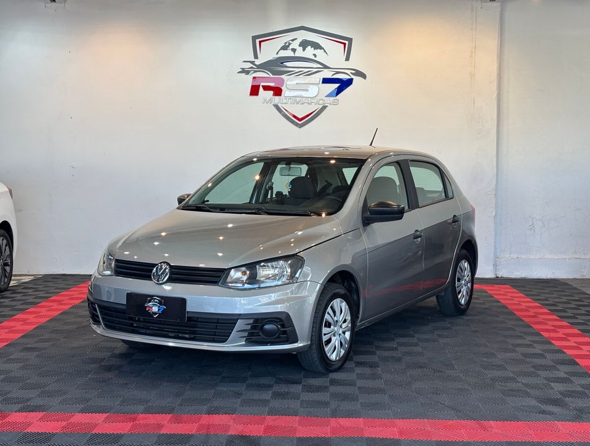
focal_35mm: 52
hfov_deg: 36.7
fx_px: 889
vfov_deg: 28.2
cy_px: 223
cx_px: 295
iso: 25
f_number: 1.6
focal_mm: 5.96
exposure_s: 1/122
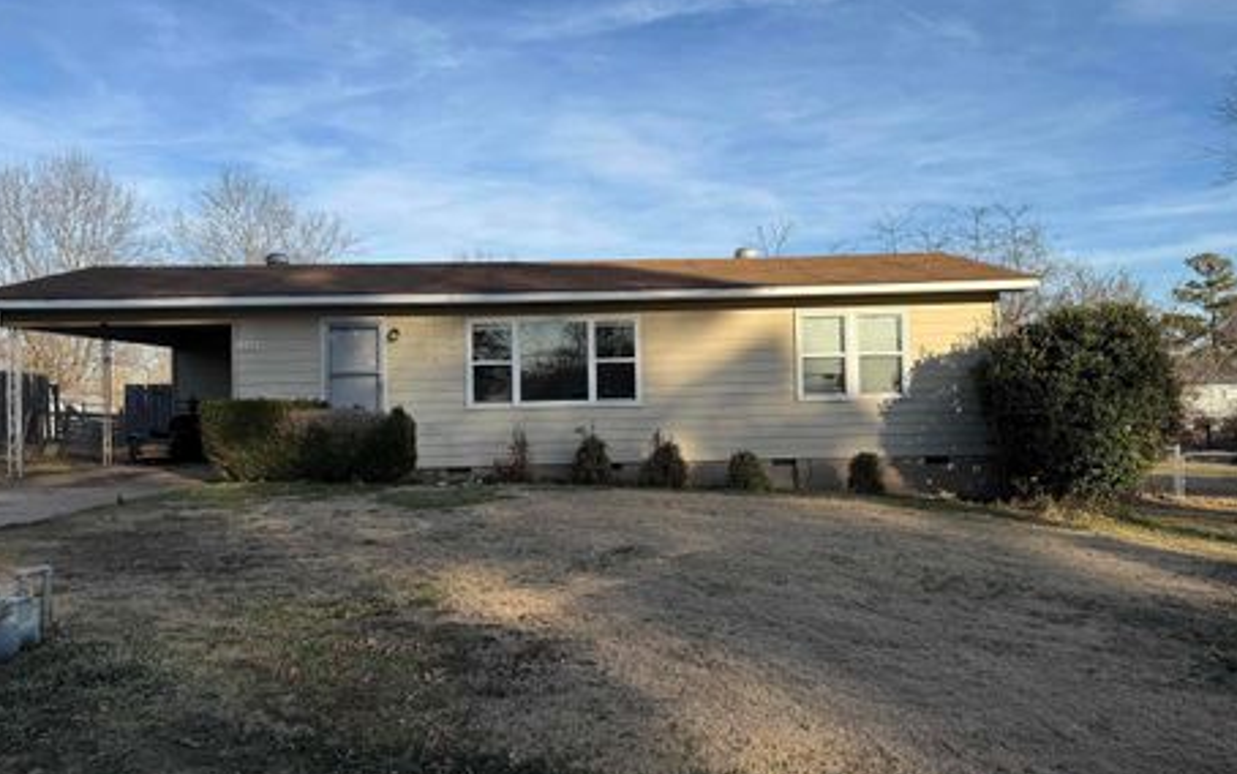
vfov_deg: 44.5
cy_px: 367
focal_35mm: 28
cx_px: 621
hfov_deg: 66.5
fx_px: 944
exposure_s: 1/3584
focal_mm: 6.76
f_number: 1.78
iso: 80
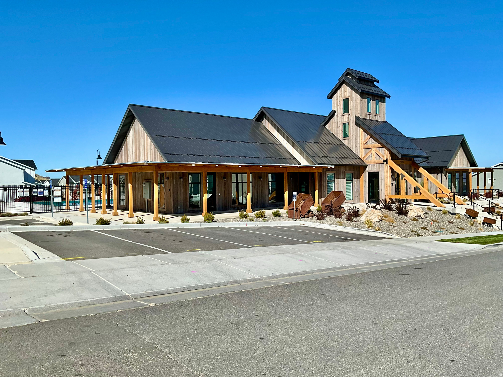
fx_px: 421
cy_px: 188
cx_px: 252
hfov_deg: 61.7
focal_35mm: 29
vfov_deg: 48.2
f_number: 1.8
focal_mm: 3
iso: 25
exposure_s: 1/2801
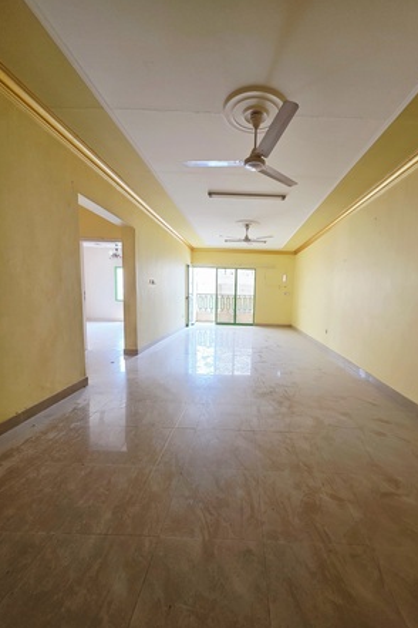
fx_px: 244
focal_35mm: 14
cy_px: 324
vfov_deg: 104.2
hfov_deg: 80.7
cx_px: 238
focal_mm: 2.2
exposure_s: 1/101
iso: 125
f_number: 1.9
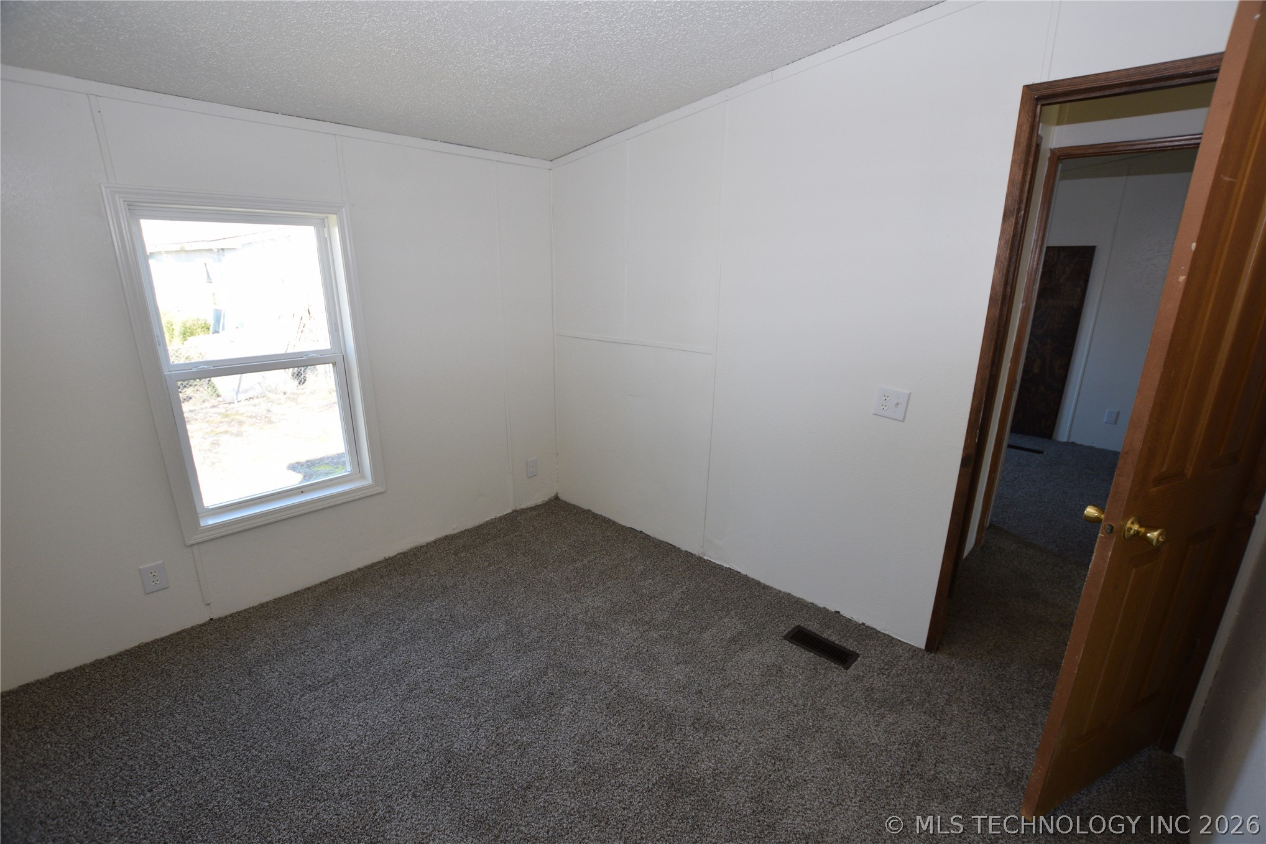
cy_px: 422
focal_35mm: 15
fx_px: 527
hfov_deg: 100.4
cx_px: 633
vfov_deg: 77.3
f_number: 4.5
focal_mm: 10
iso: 400
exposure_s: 1/80
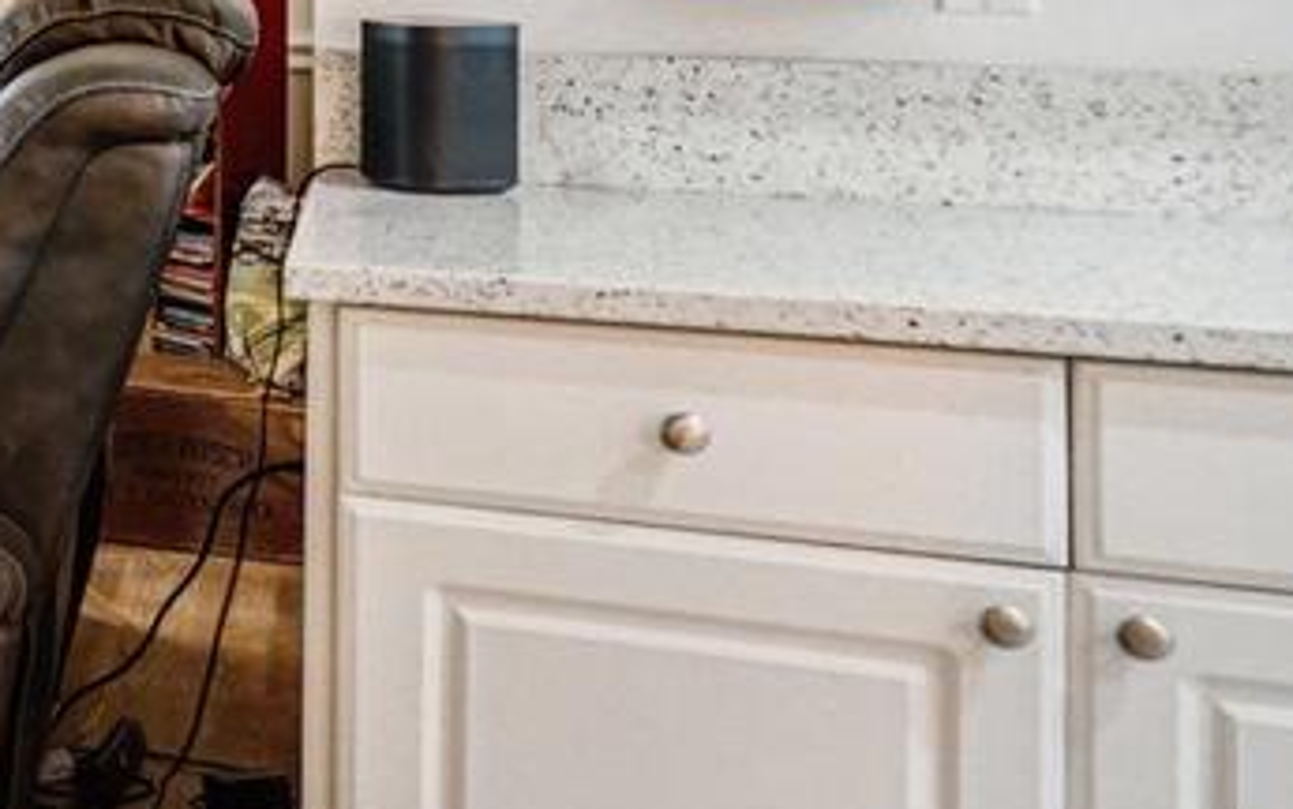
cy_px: -154
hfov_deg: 20.2
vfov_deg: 18.2
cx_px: -1113
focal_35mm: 68
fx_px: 2397
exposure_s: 1/30
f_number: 8
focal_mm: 16
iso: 1250
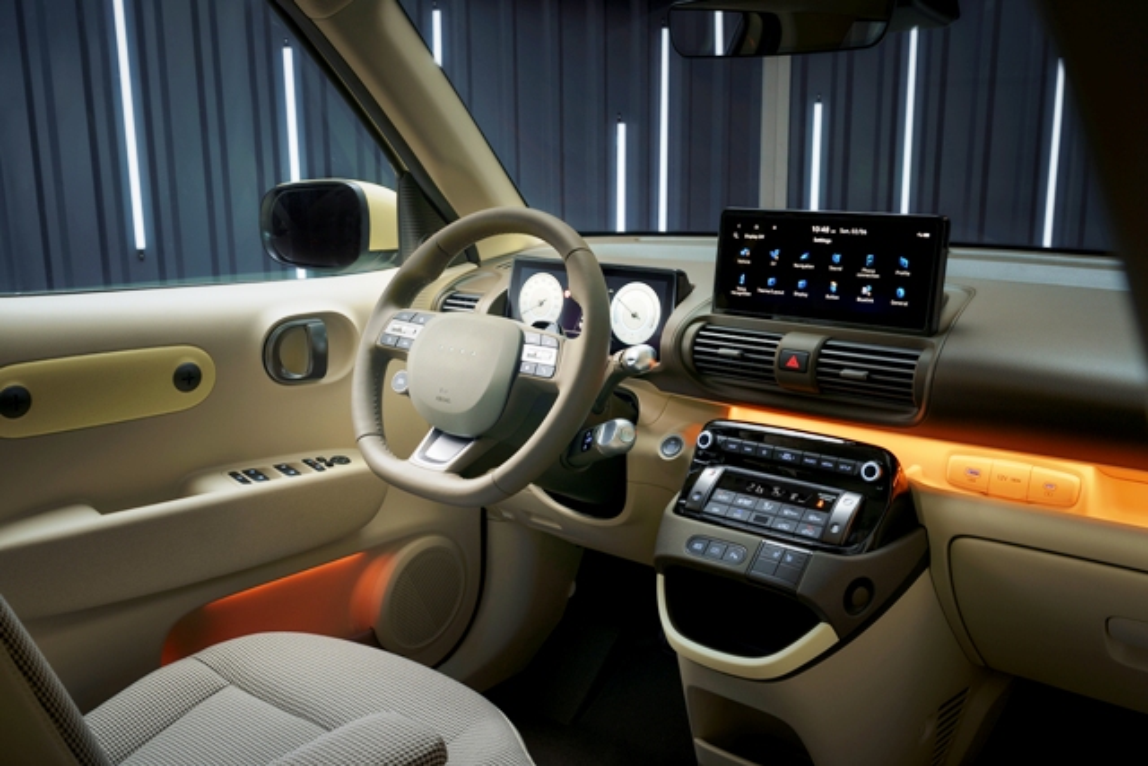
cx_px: 574
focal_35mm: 34
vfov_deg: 38.9
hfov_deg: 55.8
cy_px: 383
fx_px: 1084
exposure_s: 2
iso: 50
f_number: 10
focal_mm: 34
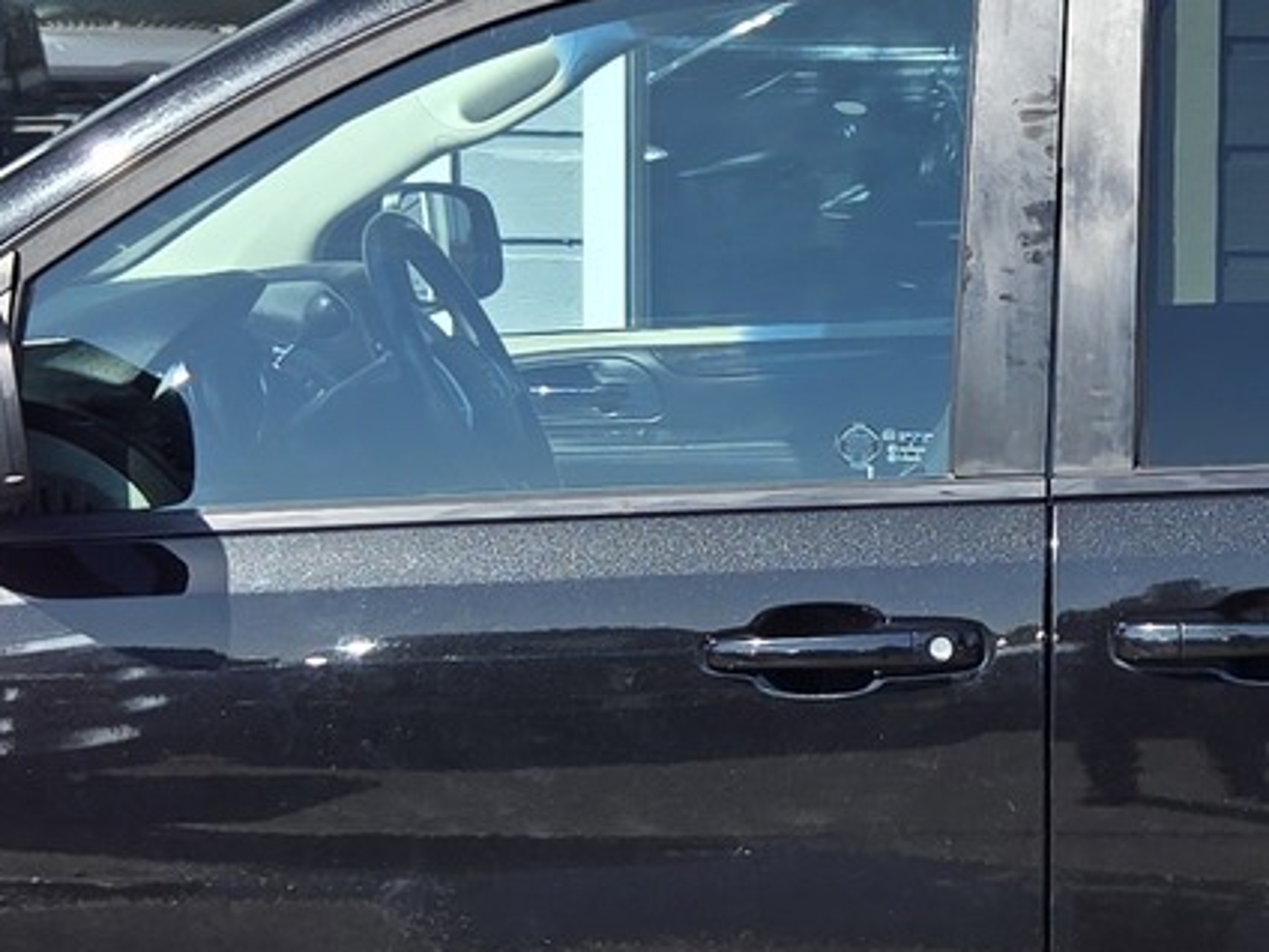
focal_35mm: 111
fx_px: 4069
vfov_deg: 13.3
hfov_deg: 17.4
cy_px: 479
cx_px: 1176
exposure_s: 1/924
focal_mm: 5.4
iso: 25
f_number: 1.8
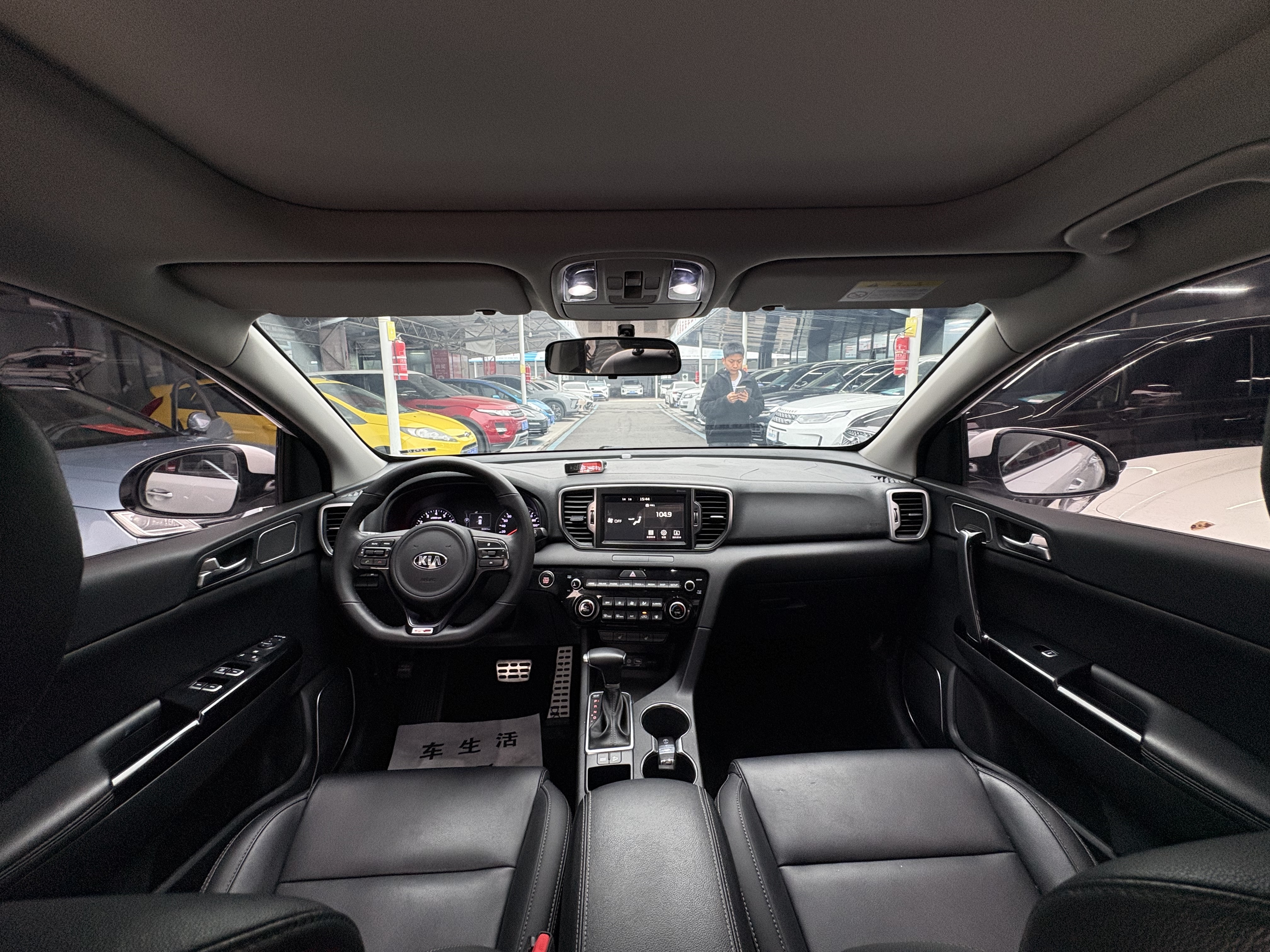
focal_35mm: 14
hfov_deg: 102.1
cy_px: 476
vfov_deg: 85.7
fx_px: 514
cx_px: 635
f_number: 2.2
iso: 200
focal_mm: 2.22
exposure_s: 1/68
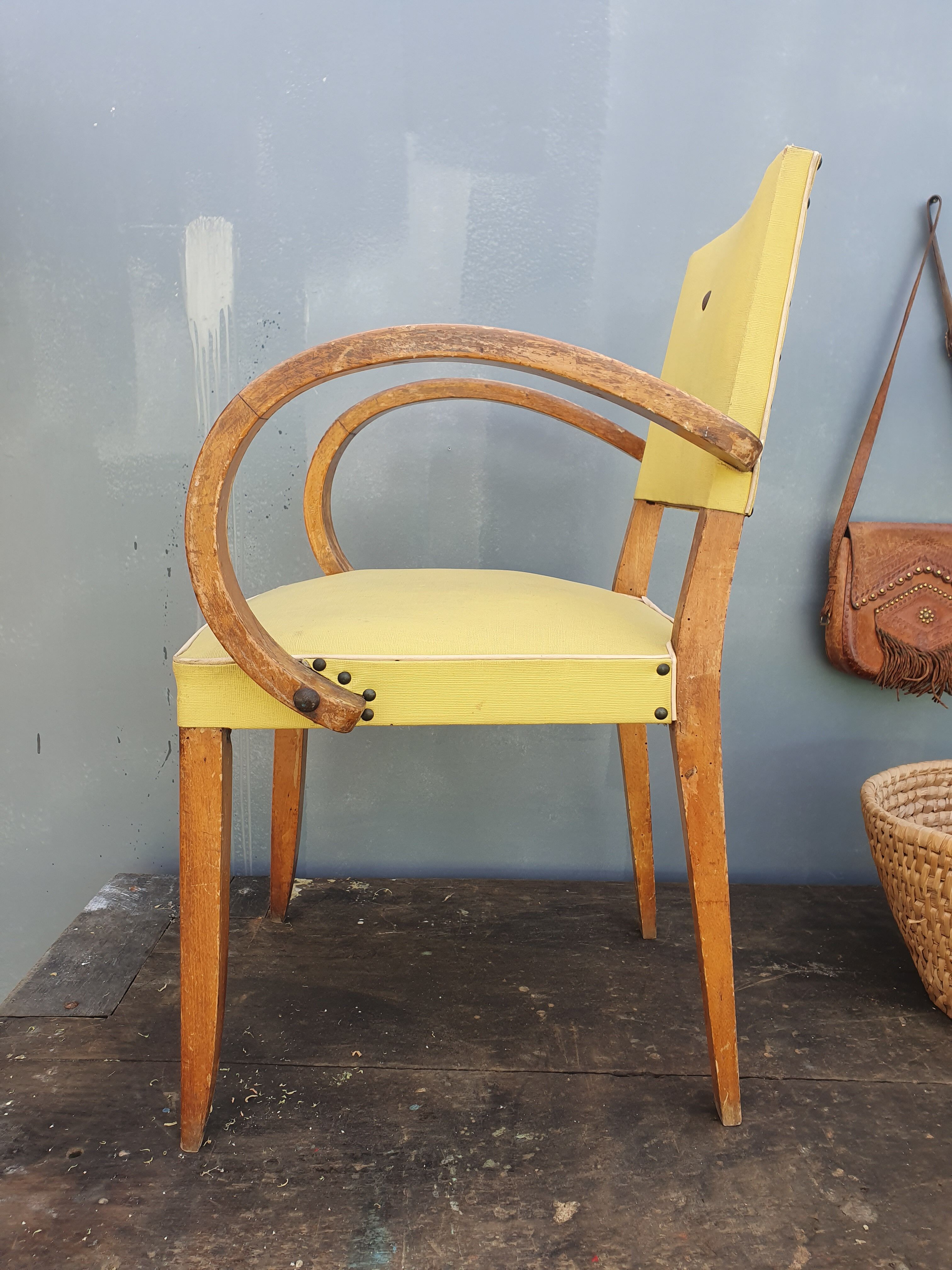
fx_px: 953
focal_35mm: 26
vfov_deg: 67.3
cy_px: 635
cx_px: 476
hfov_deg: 53.1
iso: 50
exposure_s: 1/264
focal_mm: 4.32
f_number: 2.4
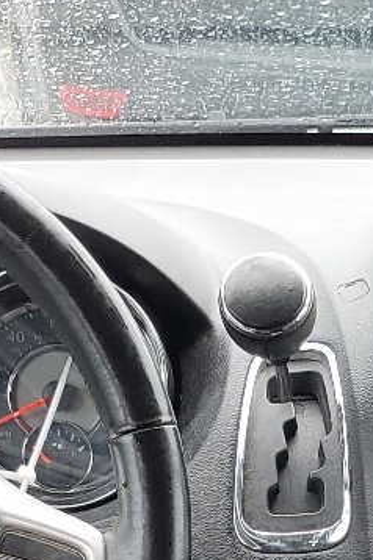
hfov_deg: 11.1
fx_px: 1884
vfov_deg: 15.4
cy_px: 895
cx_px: 470
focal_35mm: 121
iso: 50
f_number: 1.5
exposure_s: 1/120
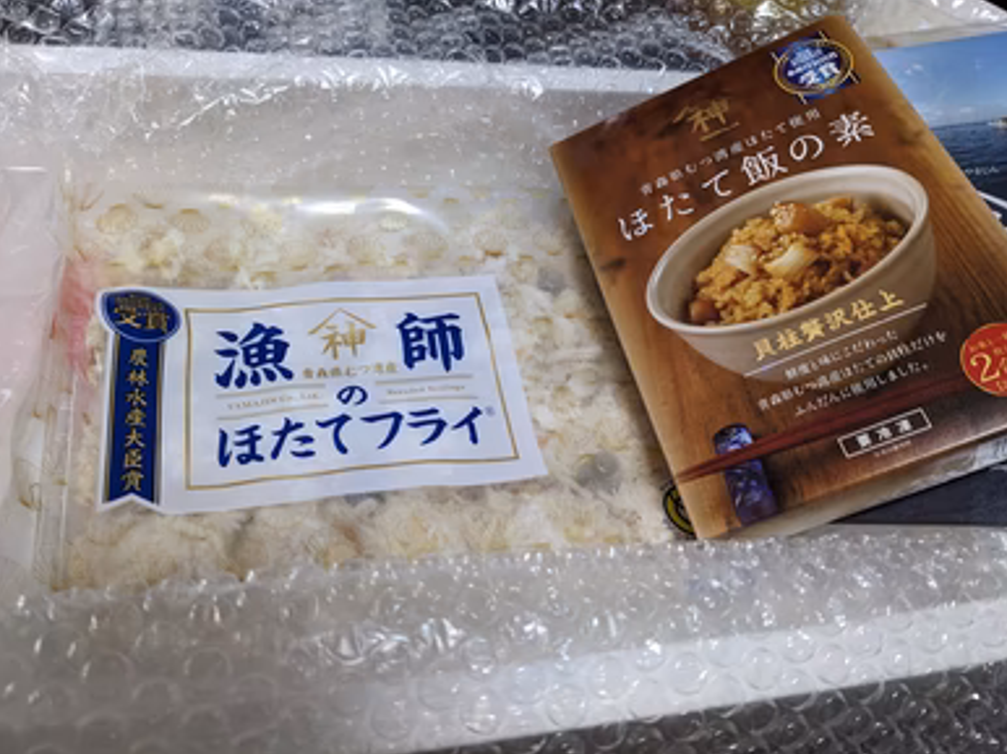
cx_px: 490
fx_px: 814
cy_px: 365
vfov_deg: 49.7
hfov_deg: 63.5
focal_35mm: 28
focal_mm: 4.38
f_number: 1.73
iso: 82
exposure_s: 1/60
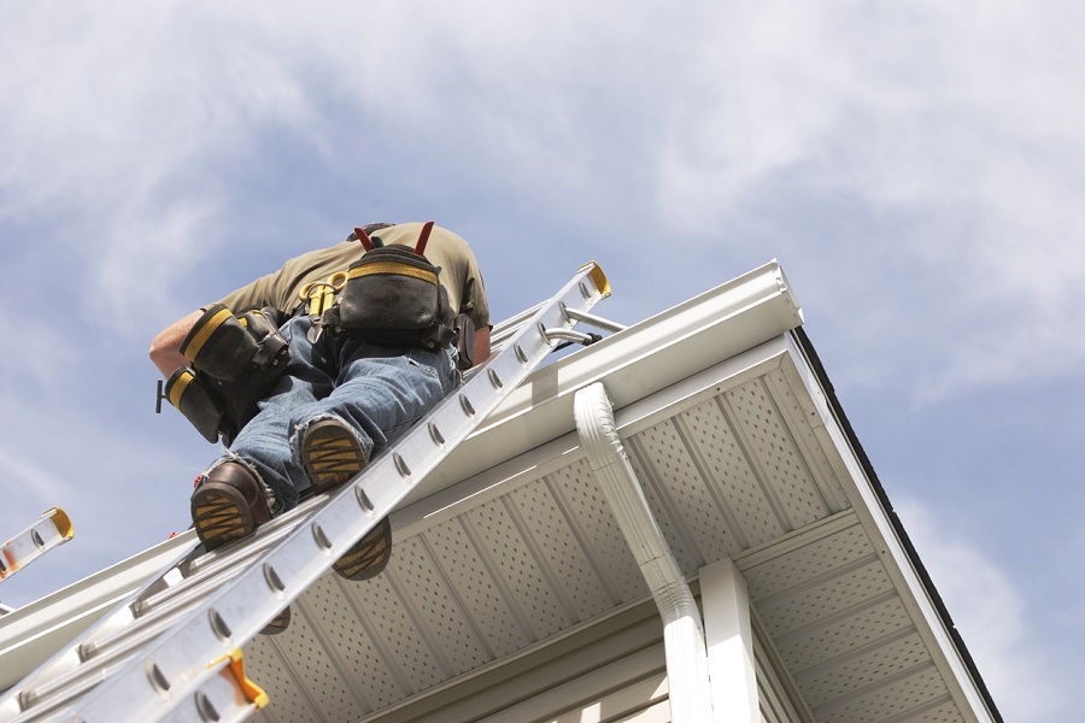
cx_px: 542
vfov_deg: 13.0
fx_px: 3164
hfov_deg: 19.5
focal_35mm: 105
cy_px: 362
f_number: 6.3
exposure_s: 1/400
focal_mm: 70
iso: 100
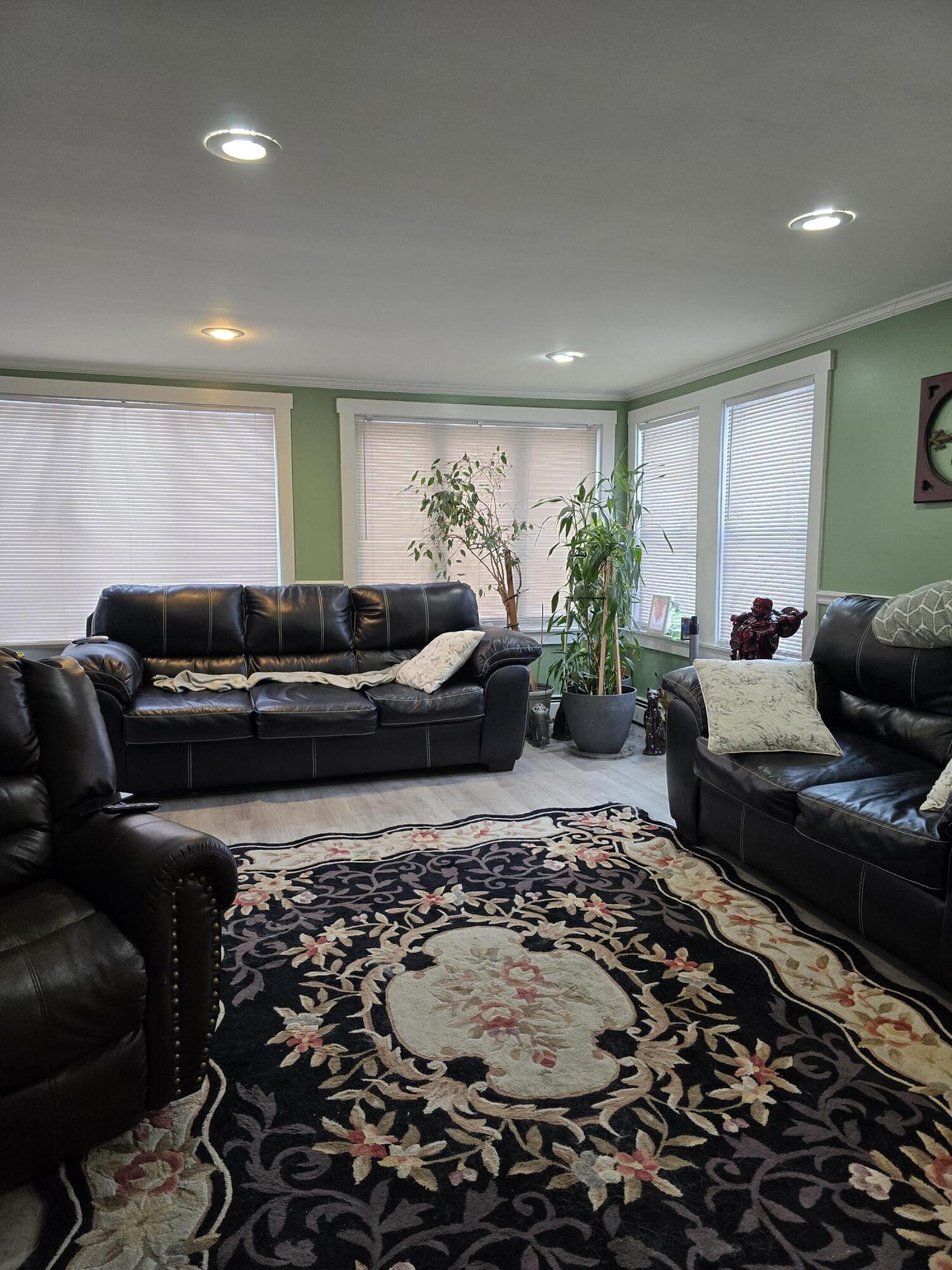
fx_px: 843
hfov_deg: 58.9
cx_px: 476
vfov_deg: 73.9
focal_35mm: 23
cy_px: 635
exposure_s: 1/120
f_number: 1.7
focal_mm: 6.3
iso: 200
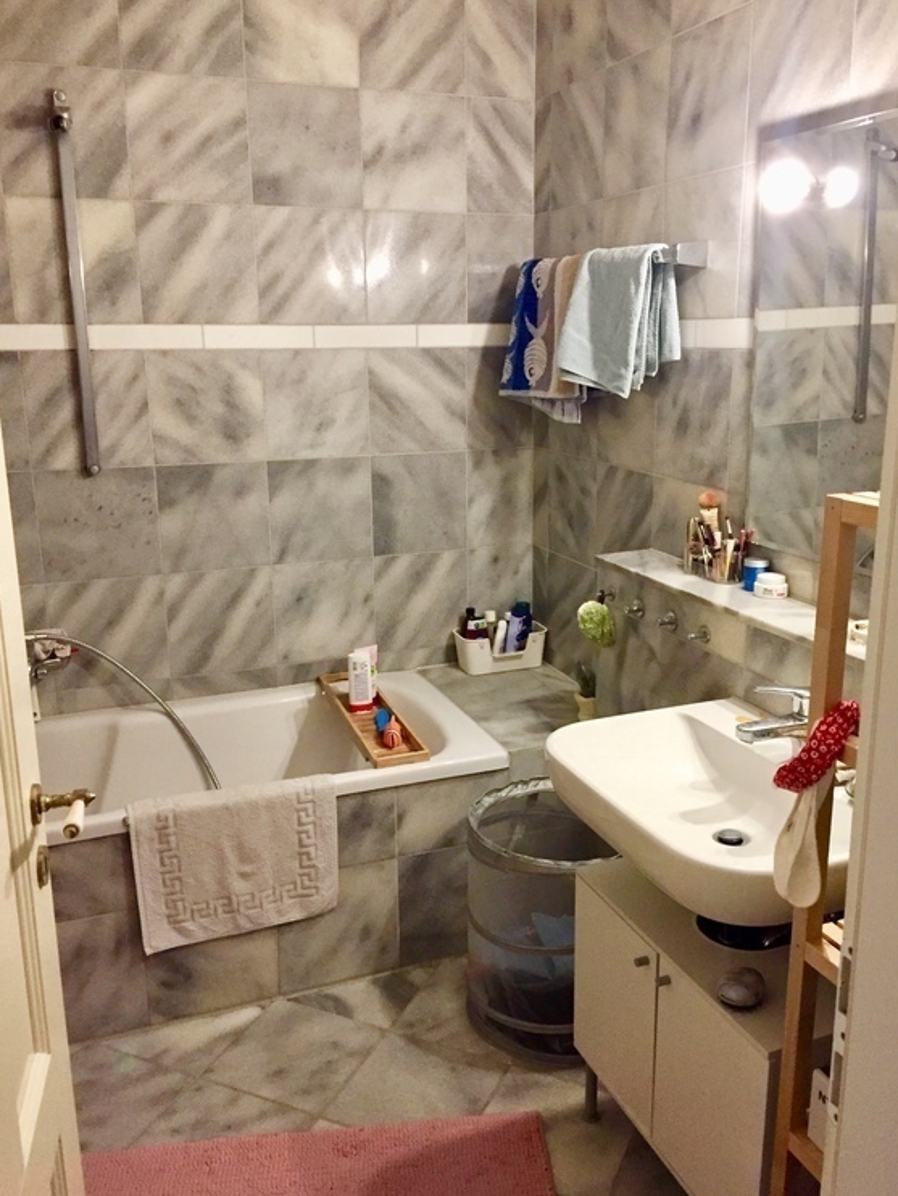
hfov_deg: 46.8
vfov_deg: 59.9
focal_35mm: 30
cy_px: 601
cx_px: 461
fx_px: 1037
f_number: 2.2
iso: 250
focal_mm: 4.15
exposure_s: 1/17
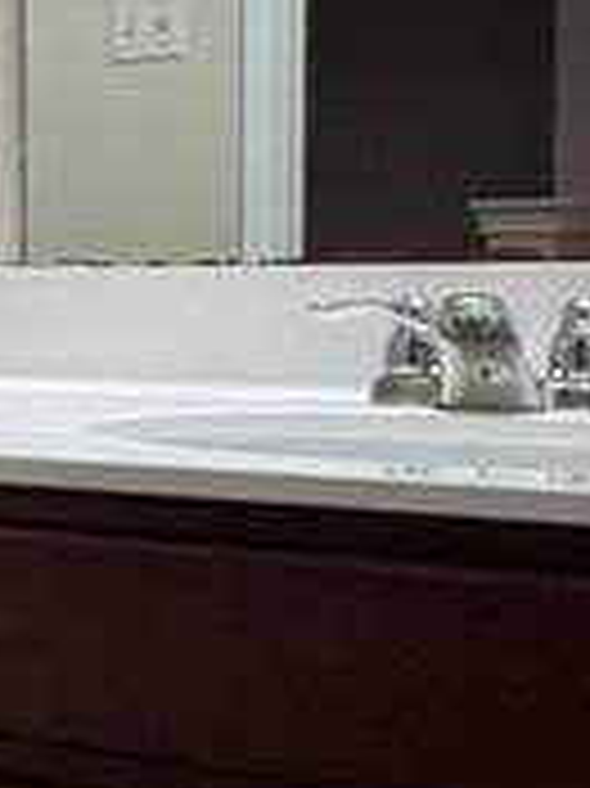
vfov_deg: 23.8
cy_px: 351
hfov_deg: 13.7
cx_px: -761
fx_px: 1866
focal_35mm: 82
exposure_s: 1/60
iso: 160
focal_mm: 2.22
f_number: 2.2
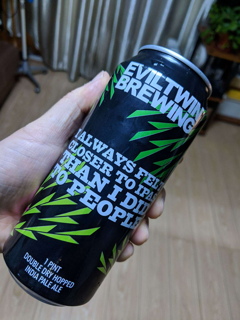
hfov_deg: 51.4
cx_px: 120
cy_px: 160
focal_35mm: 27
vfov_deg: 65.3
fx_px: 250
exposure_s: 1/60
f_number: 1.8
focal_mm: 4.44
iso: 141
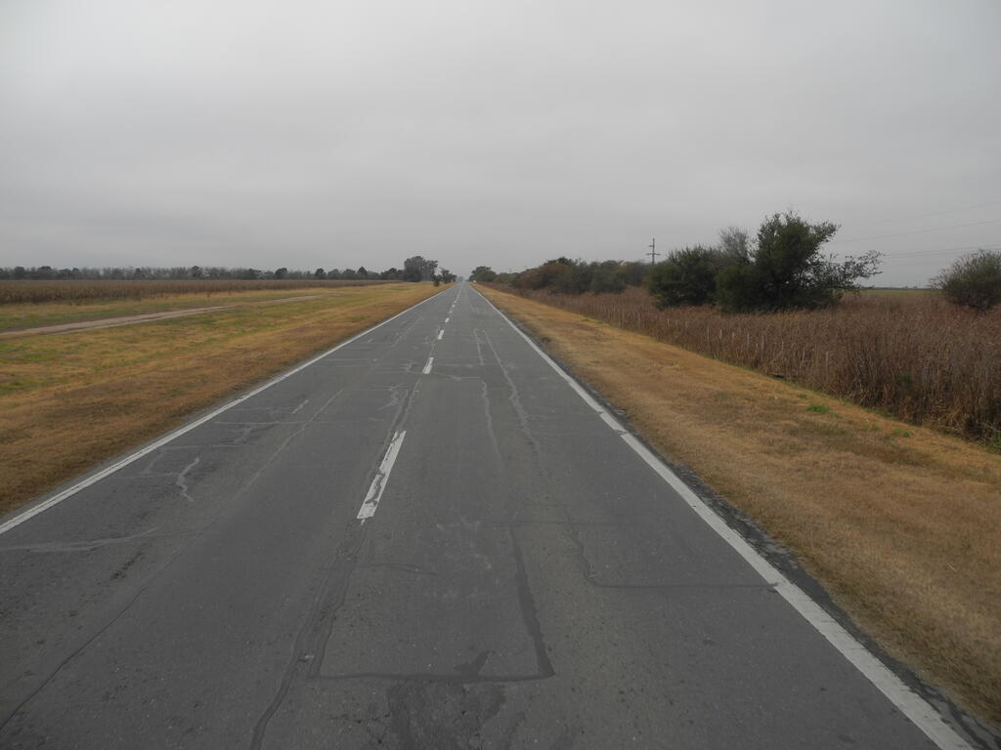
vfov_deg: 49.7
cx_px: 500
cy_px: 375
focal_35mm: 28
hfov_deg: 63.4
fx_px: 810
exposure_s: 1/1000
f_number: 3.5
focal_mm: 6
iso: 100
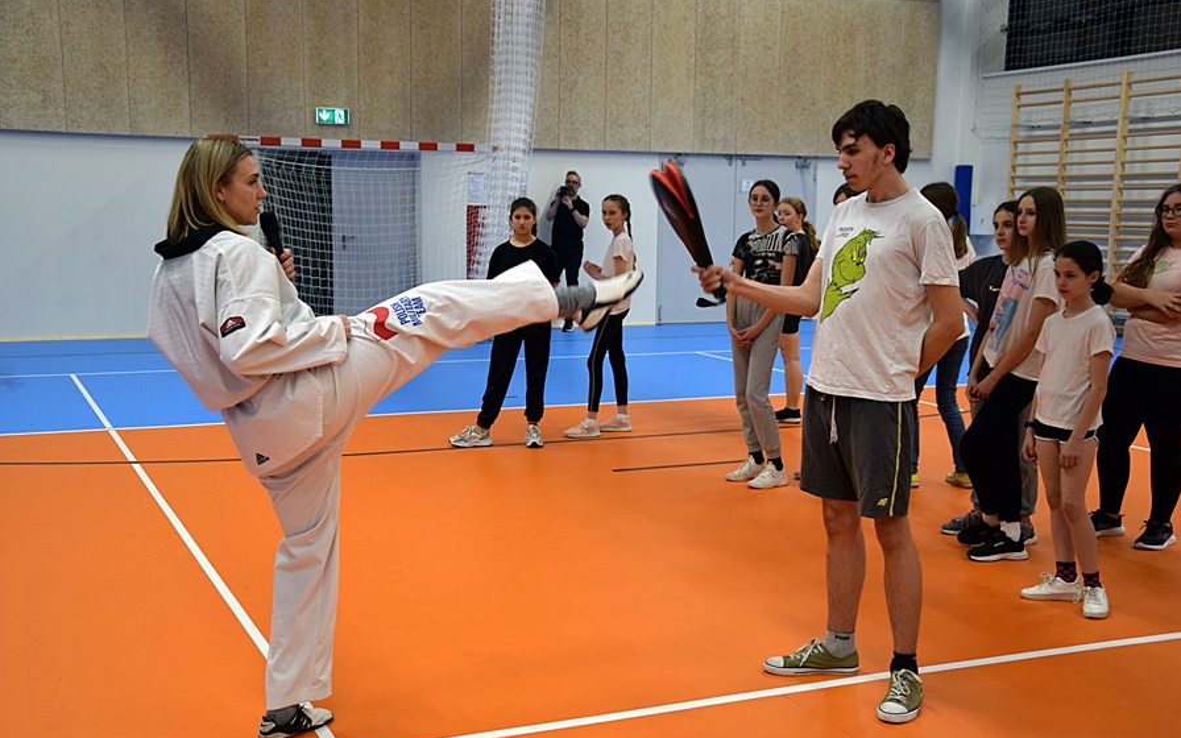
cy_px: 387
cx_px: 592
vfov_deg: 29.9
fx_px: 1384
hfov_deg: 46.2
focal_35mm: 43
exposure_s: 1/100
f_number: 4.5
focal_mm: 28
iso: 450
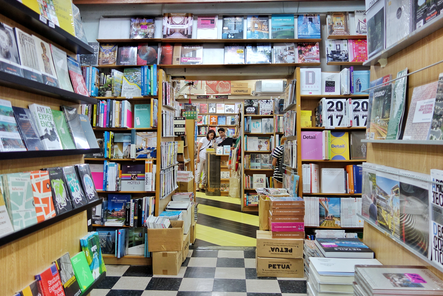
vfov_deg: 45.0
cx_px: 216
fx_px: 357
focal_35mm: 29
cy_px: 145
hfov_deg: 63.6
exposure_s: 1/30
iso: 125
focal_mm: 10.4
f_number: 1.8
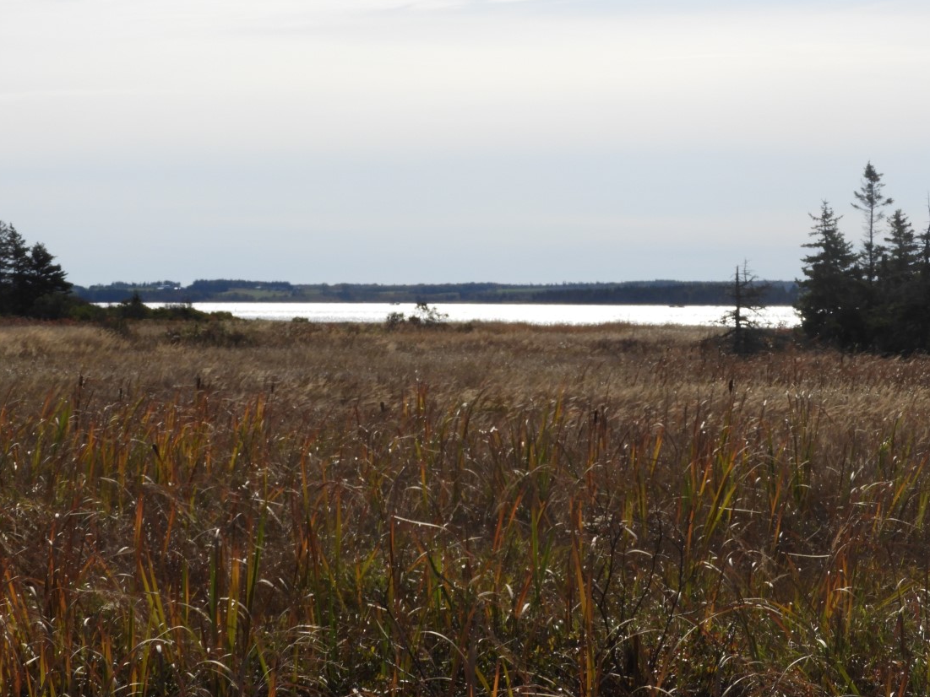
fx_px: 2284
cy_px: 318
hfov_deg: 23.0
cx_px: 448
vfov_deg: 17.4
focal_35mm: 85
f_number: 4.8
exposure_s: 1/1600
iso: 100
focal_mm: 11.6
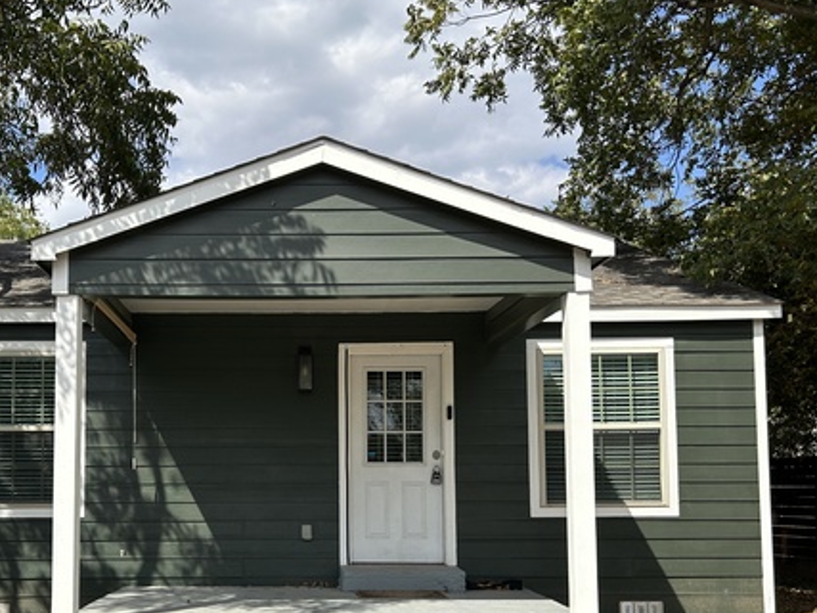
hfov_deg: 47.0
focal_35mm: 39
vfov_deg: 36.2
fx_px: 920
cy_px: 433
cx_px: 264
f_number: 1.5
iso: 50
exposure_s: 1/3571
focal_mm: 5.7
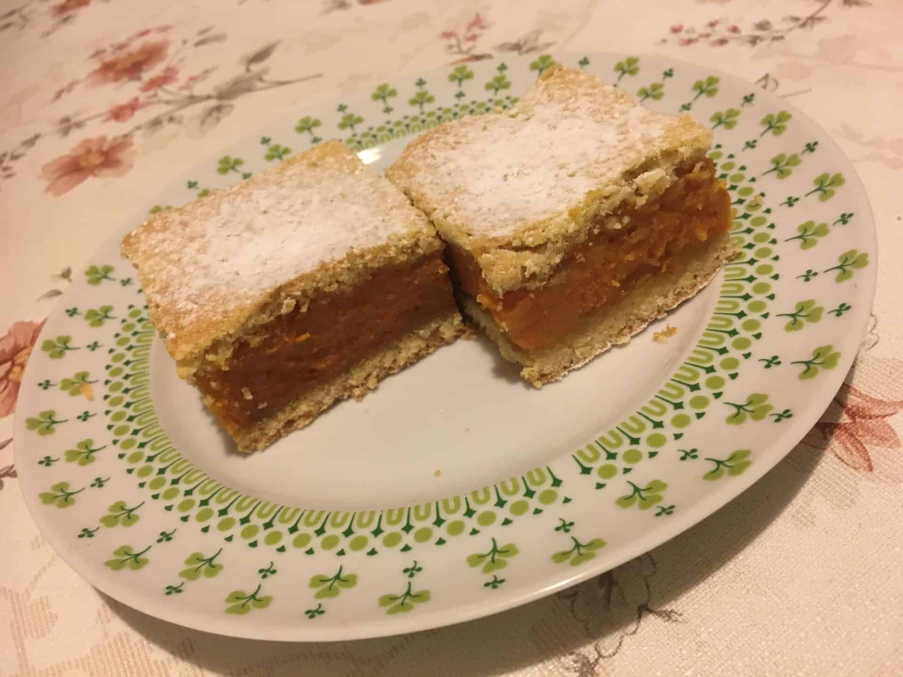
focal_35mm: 29
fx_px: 756
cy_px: 338
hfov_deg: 61.7
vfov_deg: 48.2
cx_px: 452
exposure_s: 1/17
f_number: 2.2
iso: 200
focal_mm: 4.15
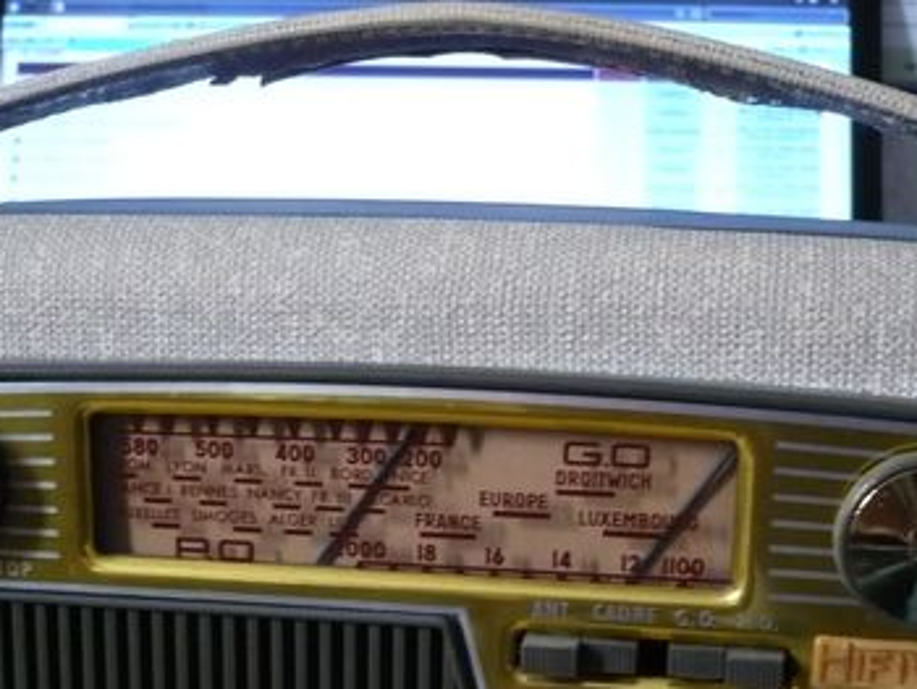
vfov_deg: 22.5
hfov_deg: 30.2
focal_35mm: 64
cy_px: 608
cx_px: 443
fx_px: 1697
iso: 250
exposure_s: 1/8
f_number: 2.8
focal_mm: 5.8
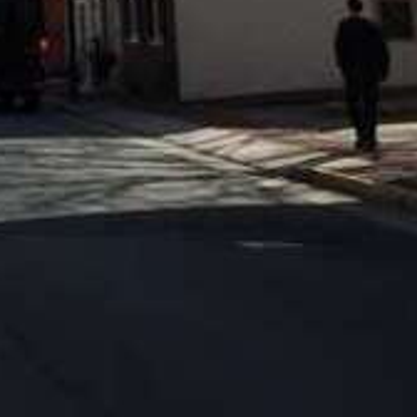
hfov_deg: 13.4
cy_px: -266
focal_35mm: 122
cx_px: -213
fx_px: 1663
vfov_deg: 13.2
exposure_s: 1/2825
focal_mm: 4.15
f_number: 2.2
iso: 32
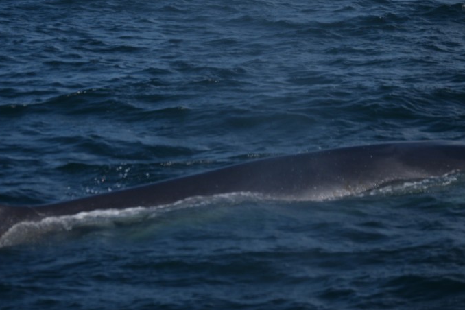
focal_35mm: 299
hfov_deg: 6.9
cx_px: 195
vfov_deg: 4.6
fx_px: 3859
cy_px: 70
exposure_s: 1/4000
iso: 200
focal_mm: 125
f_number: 4.8
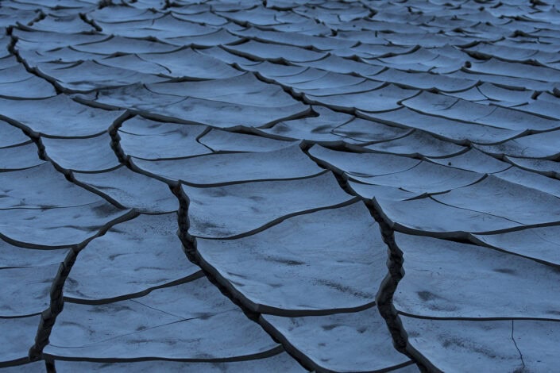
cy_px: 186
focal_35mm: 120
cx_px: 280
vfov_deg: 11.4
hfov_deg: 17.1
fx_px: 1867
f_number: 5.6
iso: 200
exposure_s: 1/640
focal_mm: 80
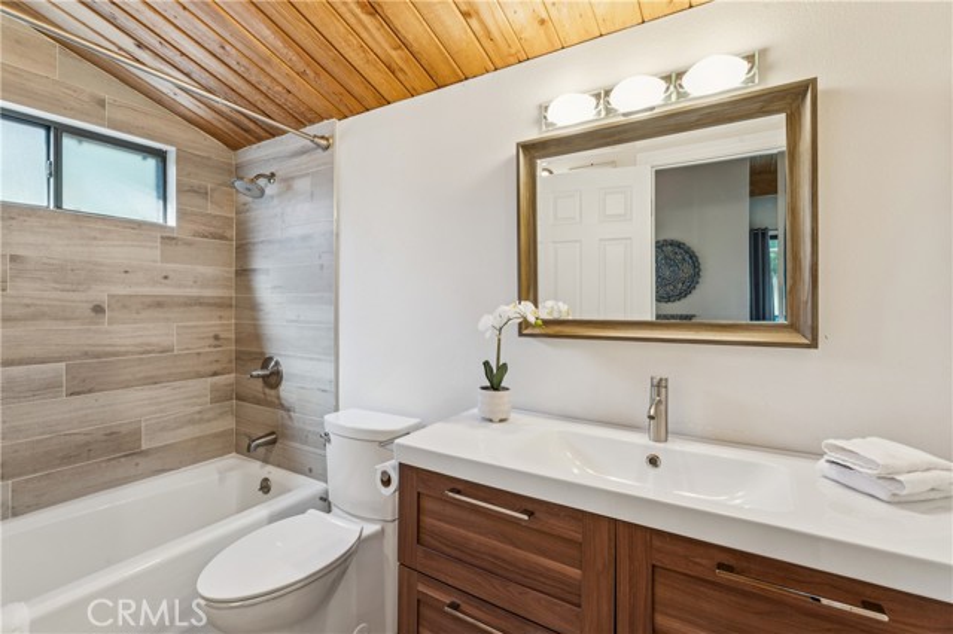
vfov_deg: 72.0
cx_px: 476
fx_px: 437
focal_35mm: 16
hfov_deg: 95.0
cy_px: 317
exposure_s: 1/2
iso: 100
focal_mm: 16.5
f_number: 13
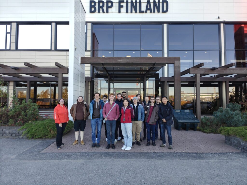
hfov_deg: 73.9
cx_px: 124
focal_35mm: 23
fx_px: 164
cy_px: 92
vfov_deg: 58.9
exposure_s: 1/325
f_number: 3.5
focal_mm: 6.06
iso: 80
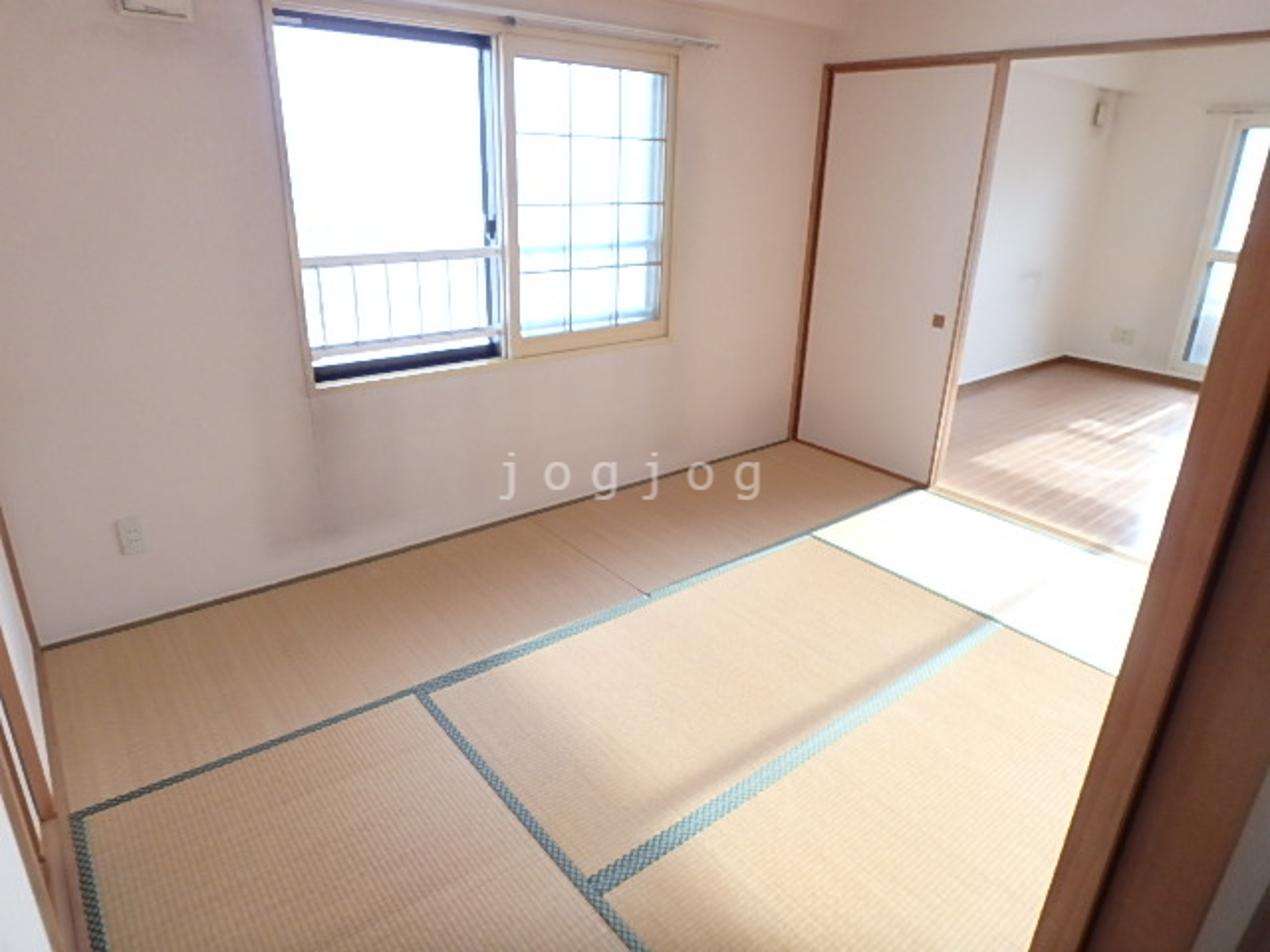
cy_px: 476
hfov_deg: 79.0
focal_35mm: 21
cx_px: 635
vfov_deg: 63.4
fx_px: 770
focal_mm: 3.7
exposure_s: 1/50
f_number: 3.5
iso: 200
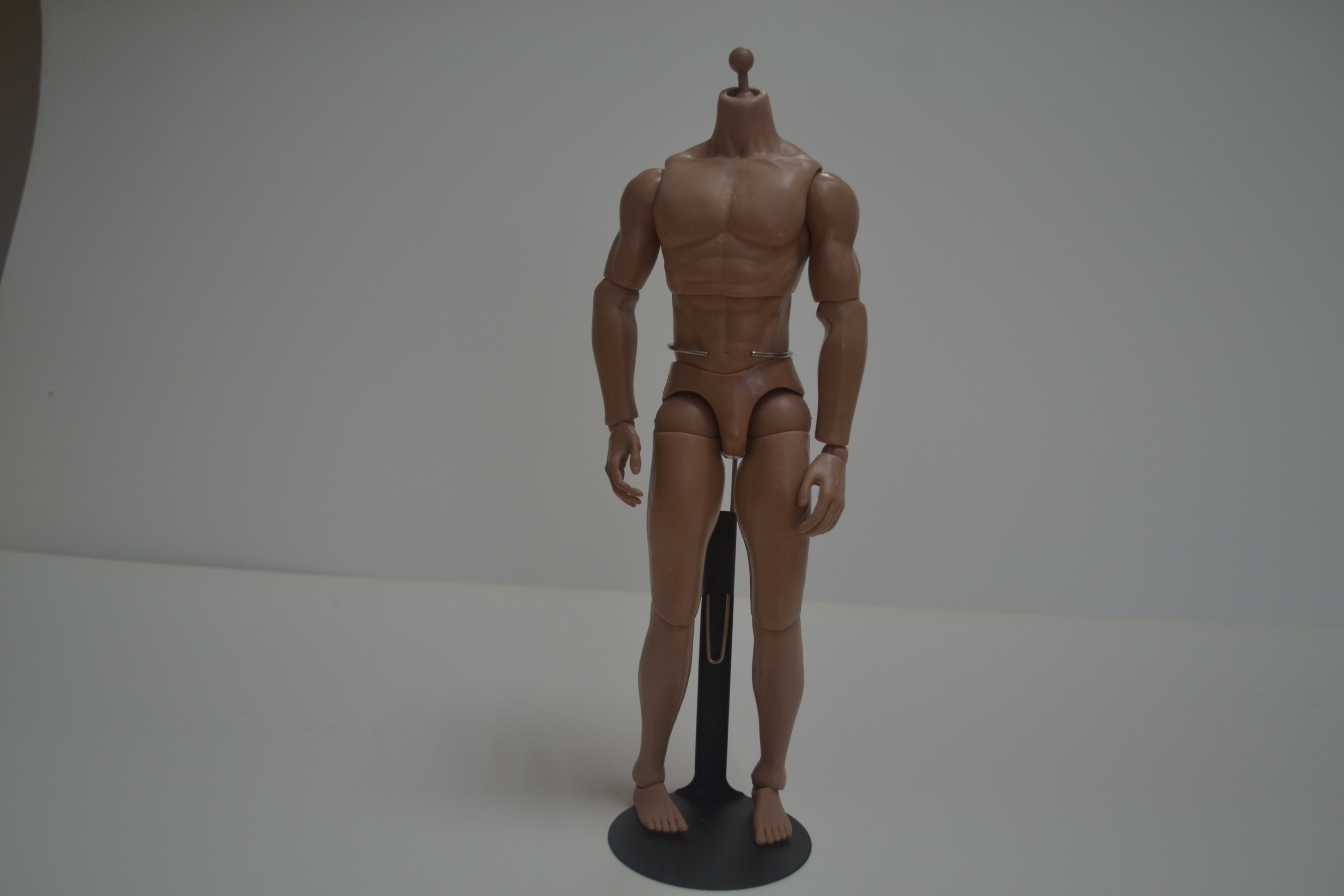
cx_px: 672
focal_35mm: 33
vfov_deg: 40.0
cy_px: 448
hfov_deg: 57.2
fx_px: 1232
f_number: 4
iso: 400
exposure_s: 1/100
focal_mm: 22
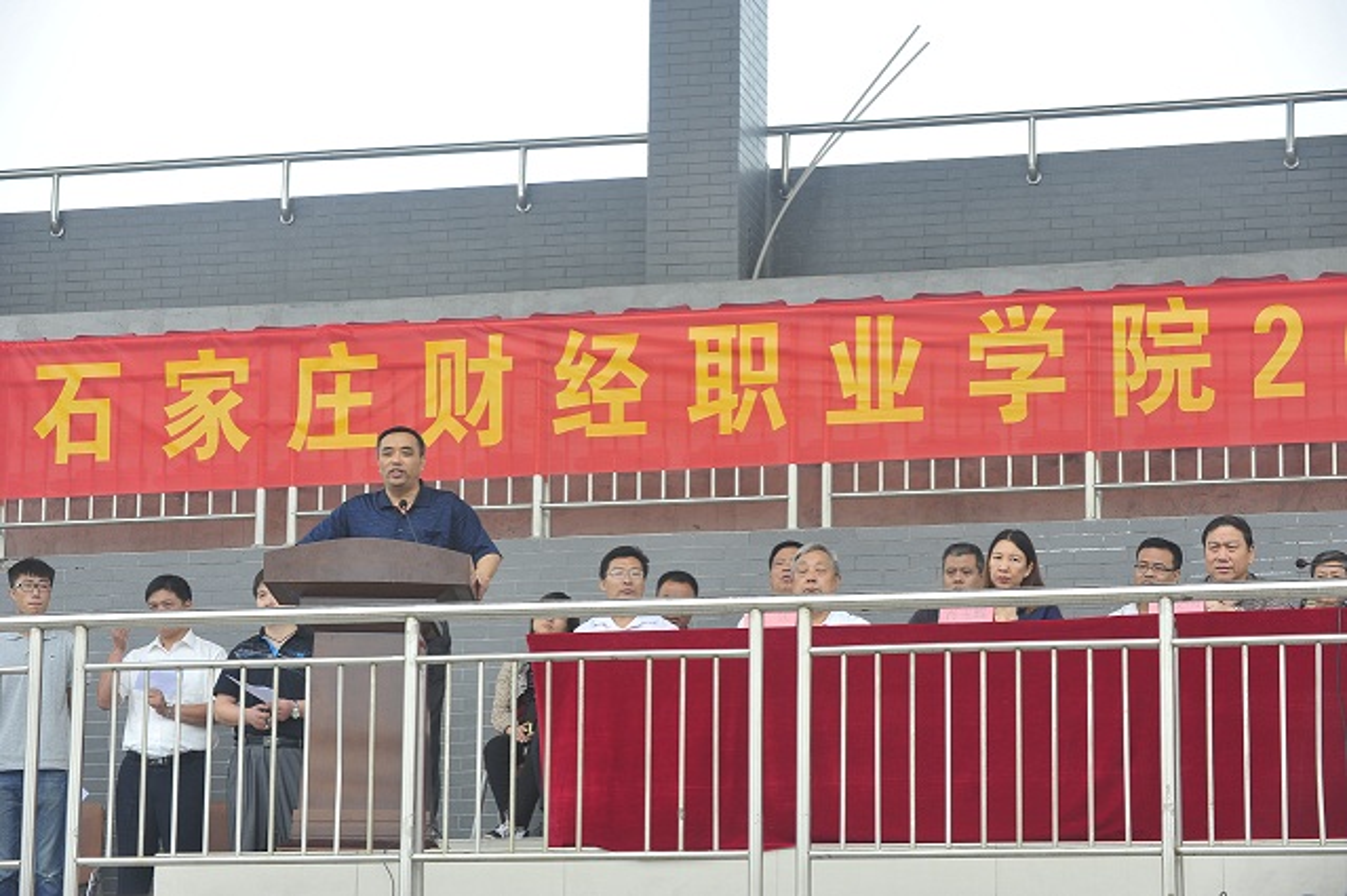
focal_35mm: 110
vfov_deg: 12.4
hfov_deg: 18.6
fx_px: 4113
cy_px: 448
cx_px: 674
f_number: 7.1
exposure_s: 1/200
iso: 640
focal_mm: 110
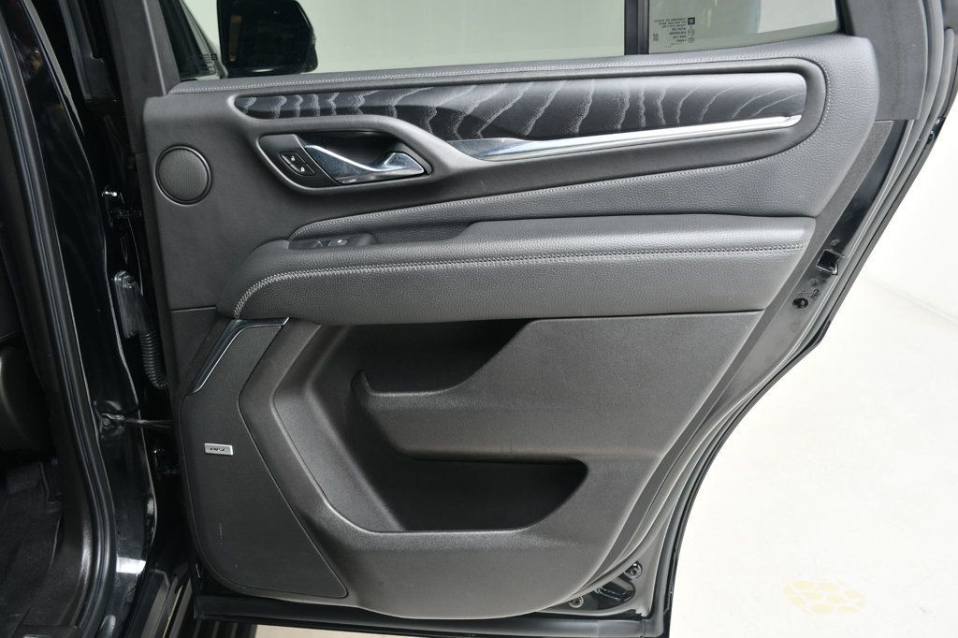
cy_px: 319
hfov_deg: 57.2
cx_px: 479
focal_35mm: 33
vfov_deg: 39.9
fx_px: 878
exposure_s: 1/160
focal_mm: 22
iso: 100
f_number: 5
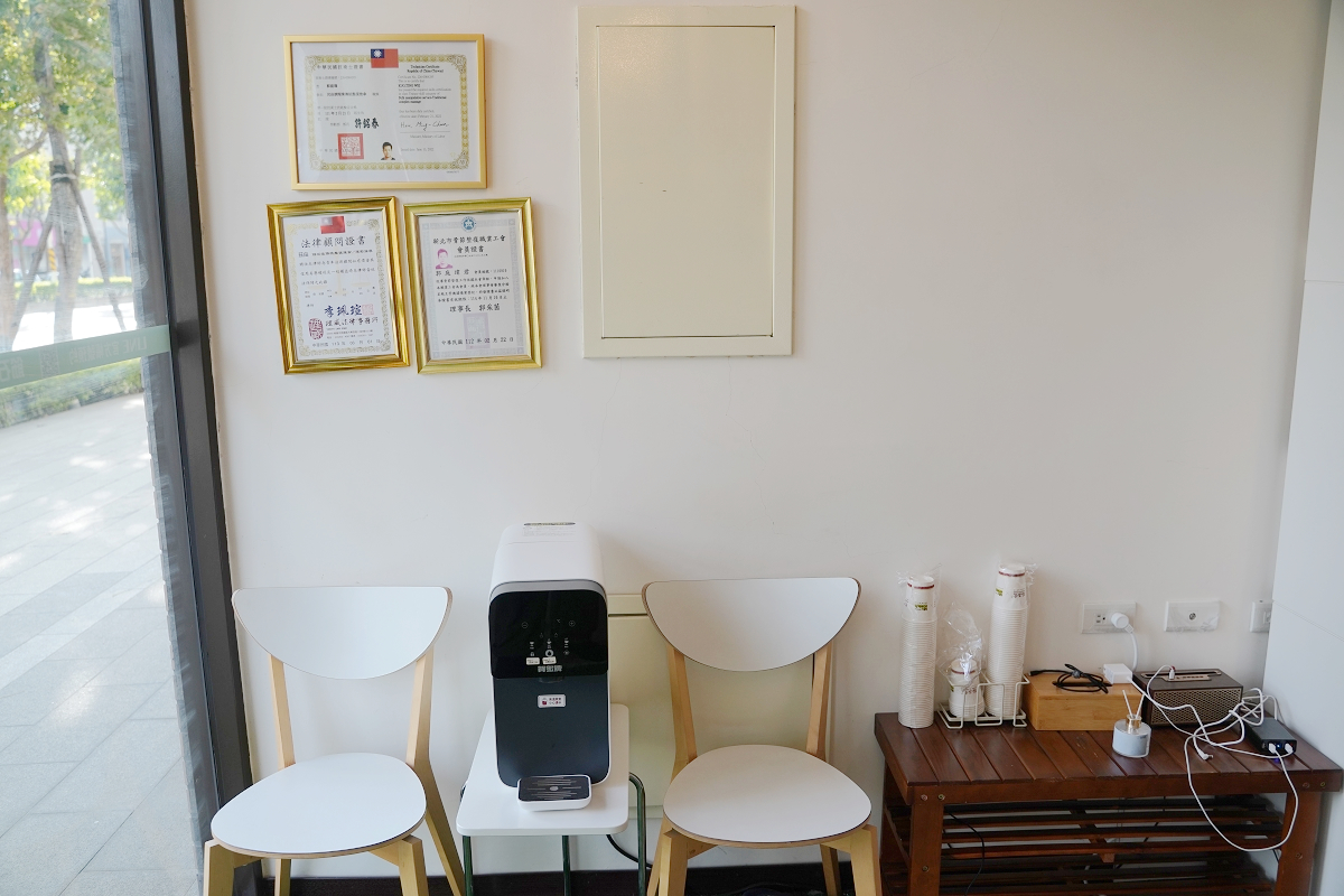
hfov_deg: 65.5
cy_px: 448
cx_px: 672
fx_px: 1045
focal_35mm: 28
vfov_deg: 46.4
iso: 400
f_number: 4
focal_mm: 28
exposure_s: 1/160
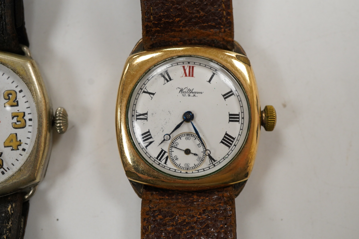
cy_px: 120
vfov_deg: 29.9
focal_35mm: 45
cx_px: 180
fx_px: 449
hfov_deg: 43.6
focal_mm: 30
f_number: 11
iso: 1250
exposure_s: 1/125
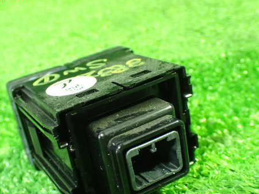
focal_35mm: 50
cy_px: 116
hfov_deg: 37.8
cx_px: 90
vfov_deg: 29.0
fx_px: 374
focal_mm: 6.83
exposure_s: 1/25
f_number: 2.7
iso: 1600
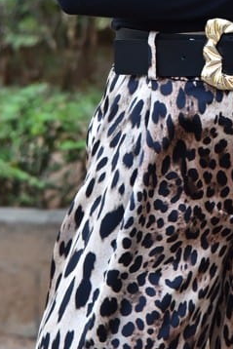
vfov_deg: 6.4
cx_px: 226
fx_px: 3123
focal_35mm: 322
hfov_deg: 4.3
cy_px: -64
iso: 1000
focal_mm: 120
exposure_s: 1/125
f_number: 5.6
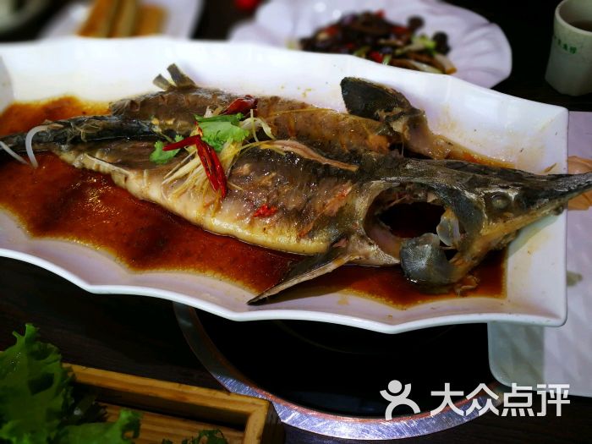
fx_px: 462
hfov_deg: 65.3
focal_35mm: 27
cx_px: 296
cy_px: 222
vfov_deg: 51.4
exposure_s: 1/60.2
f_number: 4
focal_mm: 3.95
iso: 160
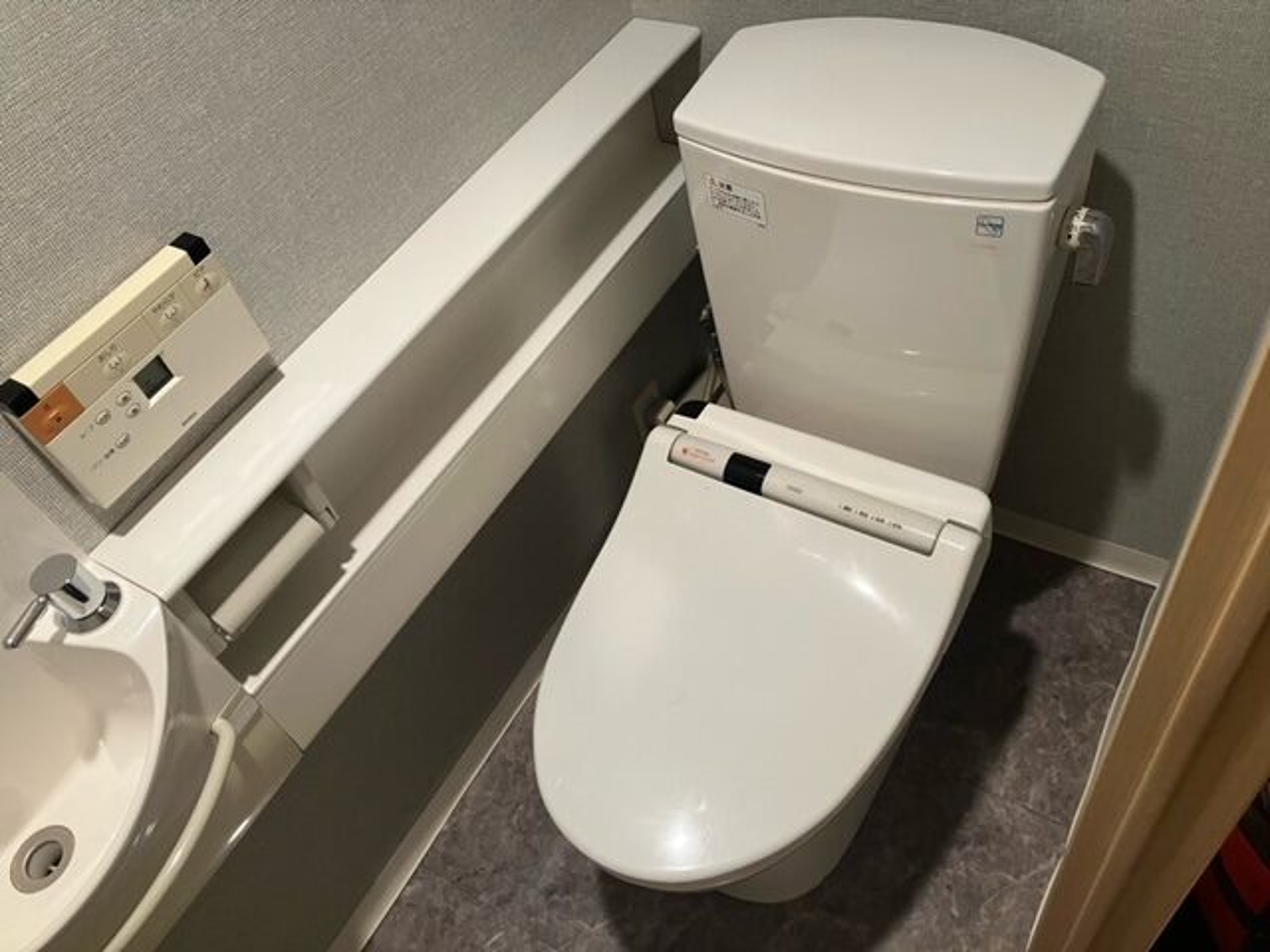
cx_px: 635
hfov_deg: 63.4
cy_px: 476
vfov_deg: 49.7
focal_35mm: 28
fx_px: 1027
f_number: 1.8
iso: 200
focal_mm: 3.99
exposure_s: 1/50
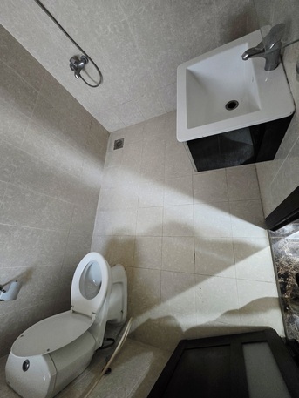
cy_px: 199
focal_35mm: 13
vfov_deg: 106.2
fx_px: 150
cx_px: 150
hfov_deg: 89.9
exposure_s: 1/50.3
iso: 1250
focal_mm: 2.2
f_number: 1.9
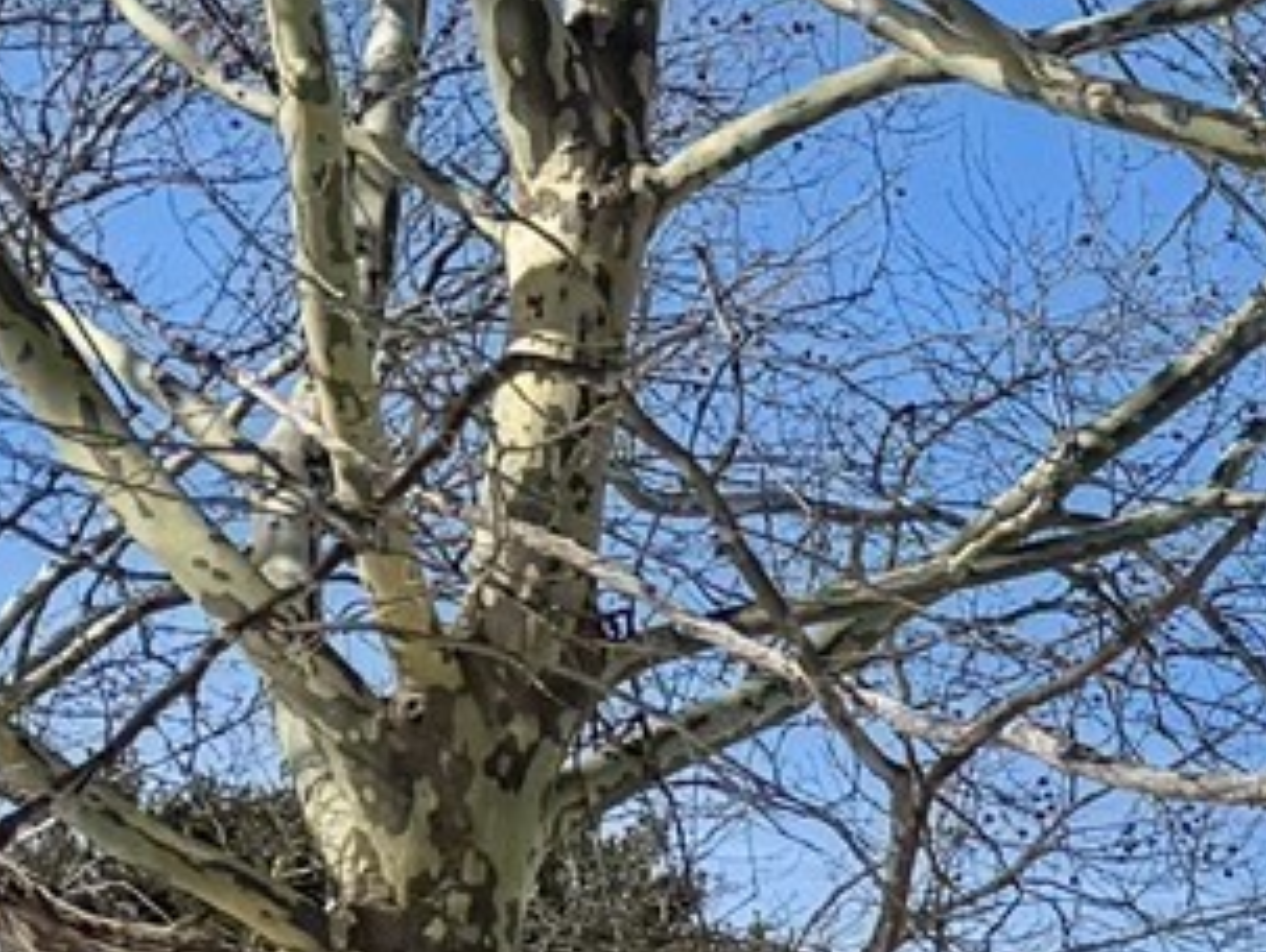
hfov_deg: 9.1
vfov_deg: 8.6
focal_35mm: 162
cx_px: 4082
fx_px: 5932
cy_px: 2038
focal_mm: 6.76
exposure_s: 1/7092
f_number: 1.78
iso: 80
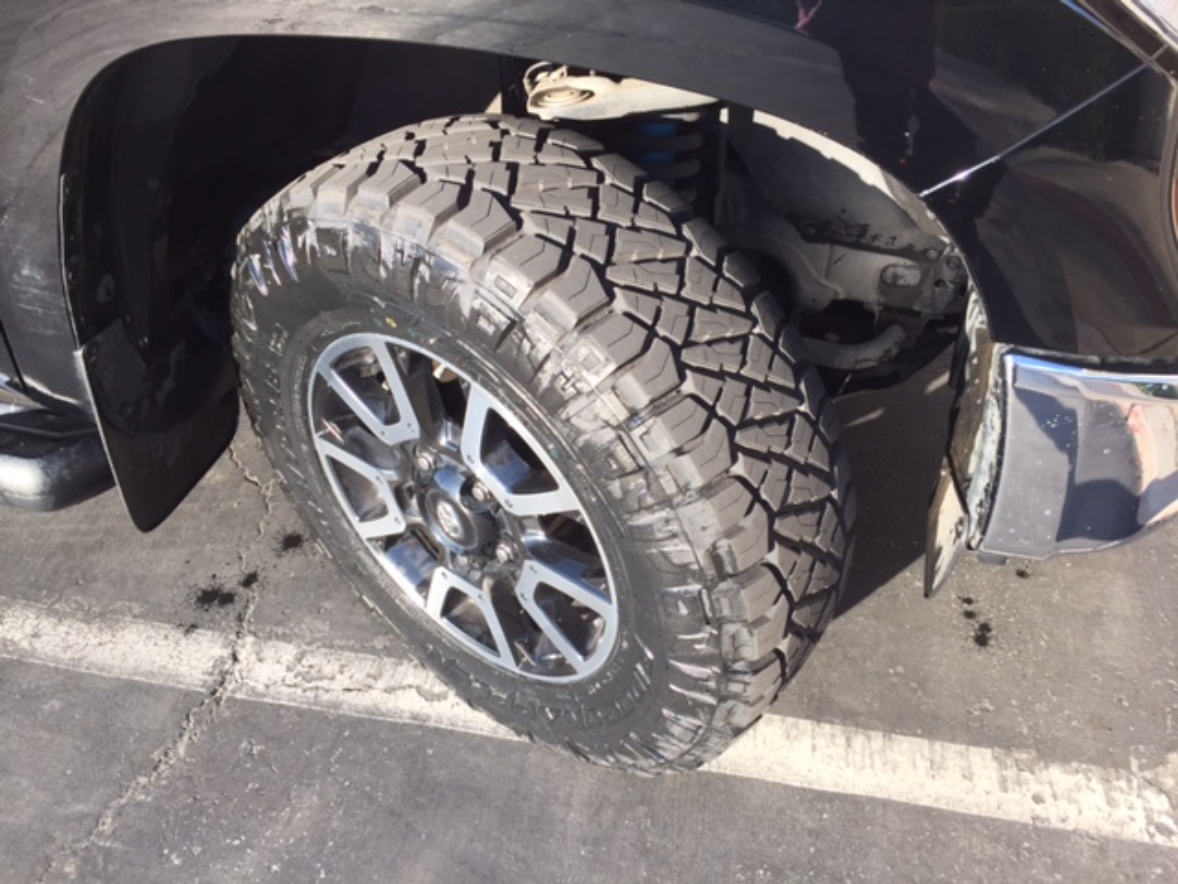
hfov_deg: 61.7
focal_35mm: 29
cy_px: 442
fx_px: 987
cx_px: 589
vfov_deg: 48.2
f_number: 2.2
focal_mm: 4.15
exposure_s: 1/319
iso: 32
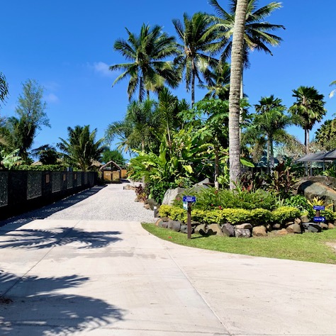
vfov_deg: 52.5
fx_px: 340
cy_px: 169
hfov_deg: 51.8
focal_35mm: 31
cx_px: 119
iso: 25
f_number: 1.8
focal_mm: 4.25
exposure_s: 1/2915
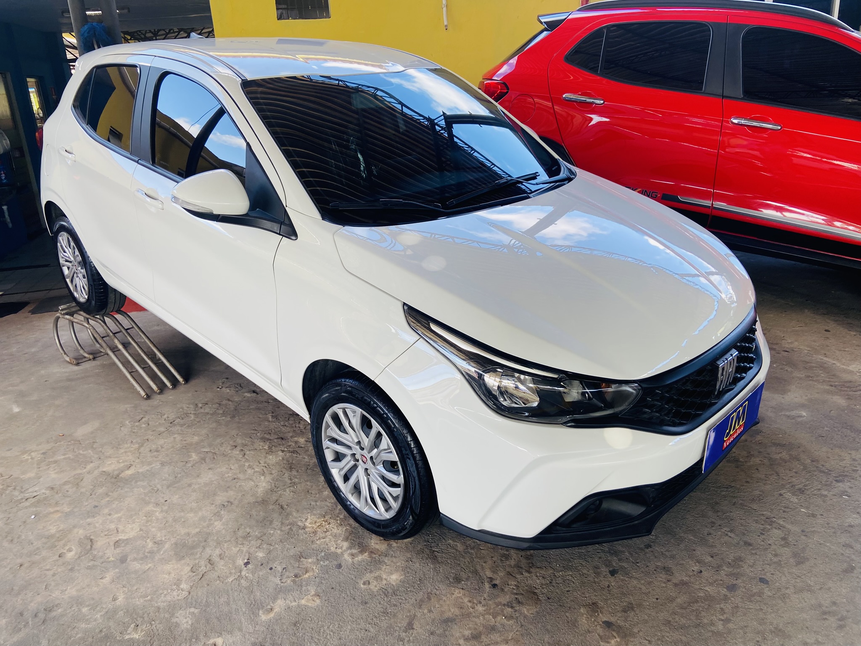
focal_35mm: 26
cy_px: 323
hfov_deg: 67.3
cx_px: 430
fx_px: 647
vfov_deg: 53.1
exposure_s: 1/128
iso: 32
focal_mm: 4.25
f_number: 1.8
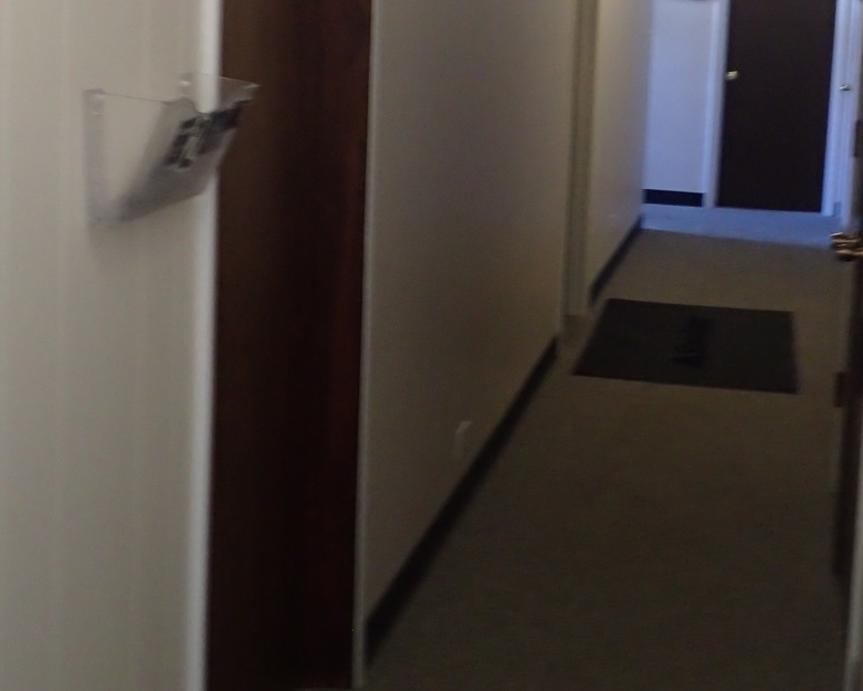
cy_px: 133
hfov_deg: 29.7
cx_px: 596
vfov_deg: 23.8
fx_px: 1609
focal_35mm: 63
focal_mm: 6.42
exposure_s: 1/30
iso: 500
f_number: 2.6
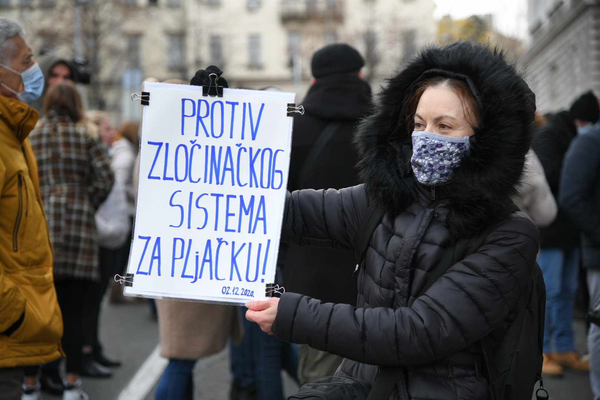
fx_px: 1367
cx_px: 300
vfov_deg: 16.7
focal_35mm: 82
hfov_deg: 24.8
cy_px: 200
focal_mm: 82
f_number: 4
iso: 200
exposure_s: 1/320
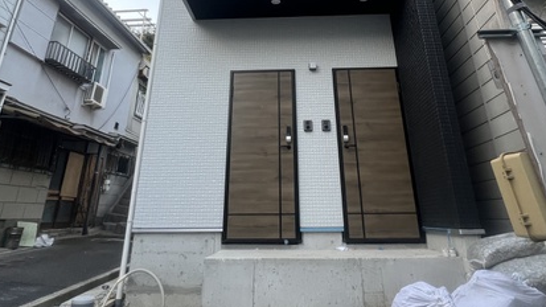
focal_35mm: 24
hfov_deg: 76.3
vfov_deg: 44.6
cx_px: 275
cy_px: 48
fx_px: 347
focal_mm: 1.57
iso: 50
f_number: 1.8
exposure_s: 1/99
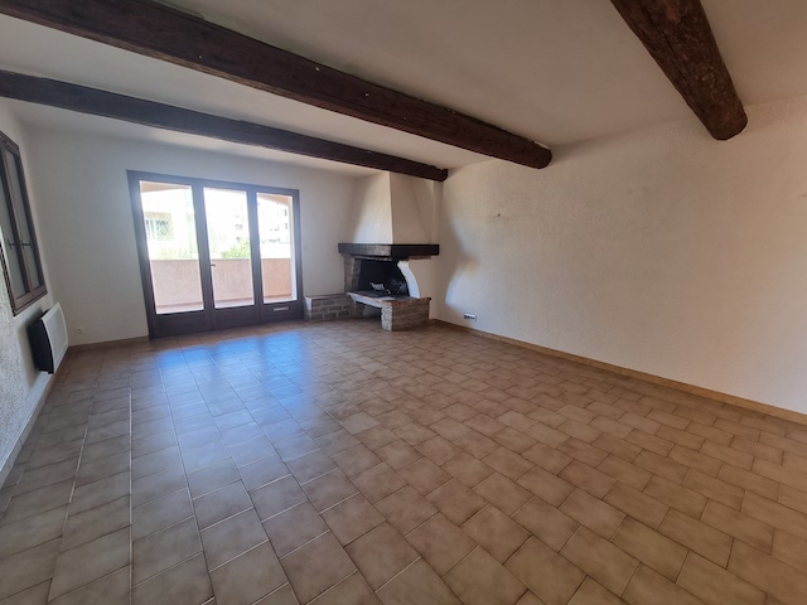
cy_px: 302
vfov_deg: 89.9
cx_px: 404
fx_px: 303
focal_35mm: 13
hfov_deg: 106.2
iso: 100
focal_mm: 2.2
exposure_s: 1/50
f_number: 2.2
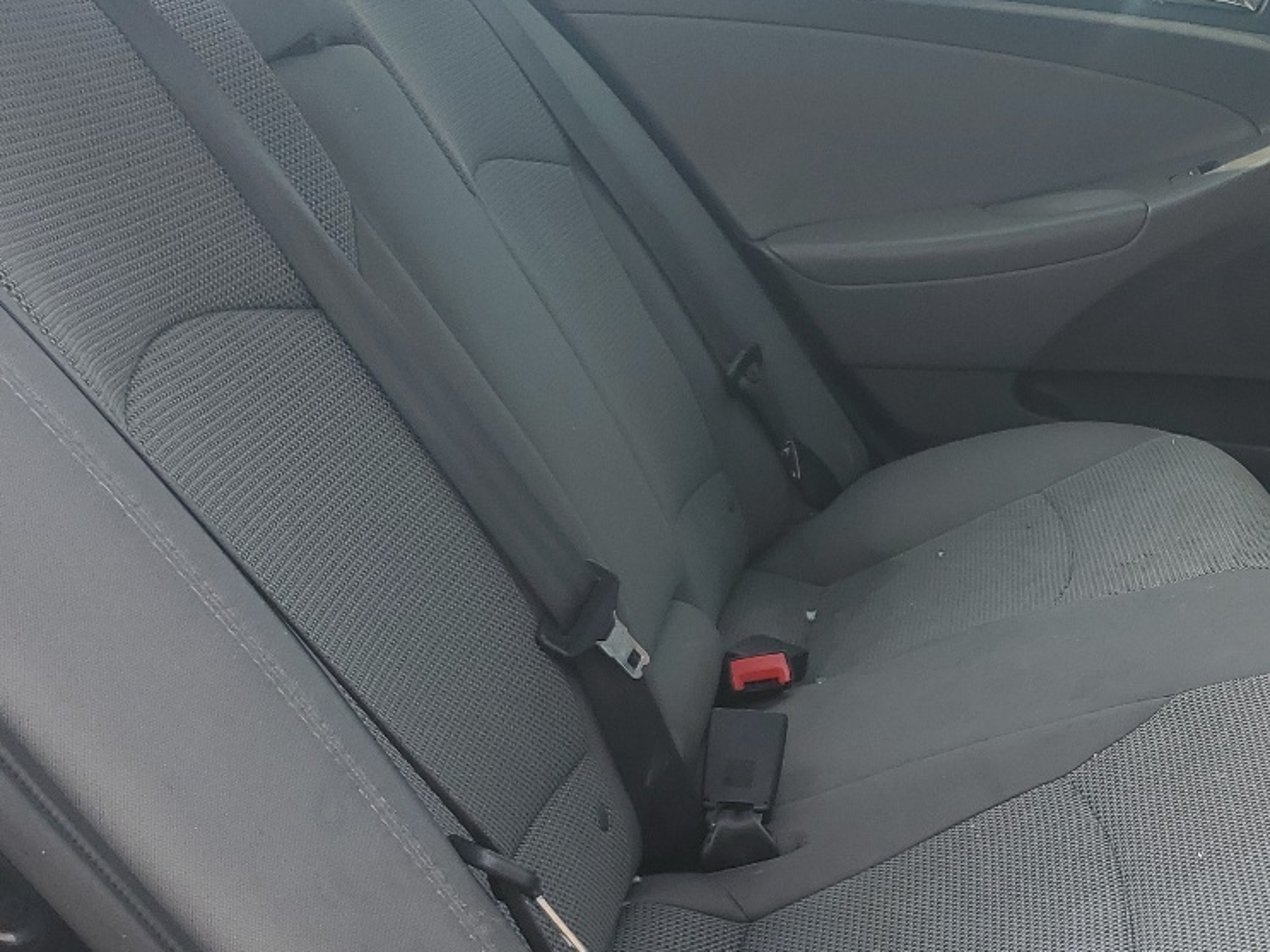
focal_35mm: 56
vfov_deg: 26.0
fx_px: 2054
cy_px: 622
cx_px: 1133
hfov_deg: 32.7
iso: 50
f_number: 1.5
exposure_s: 1/526
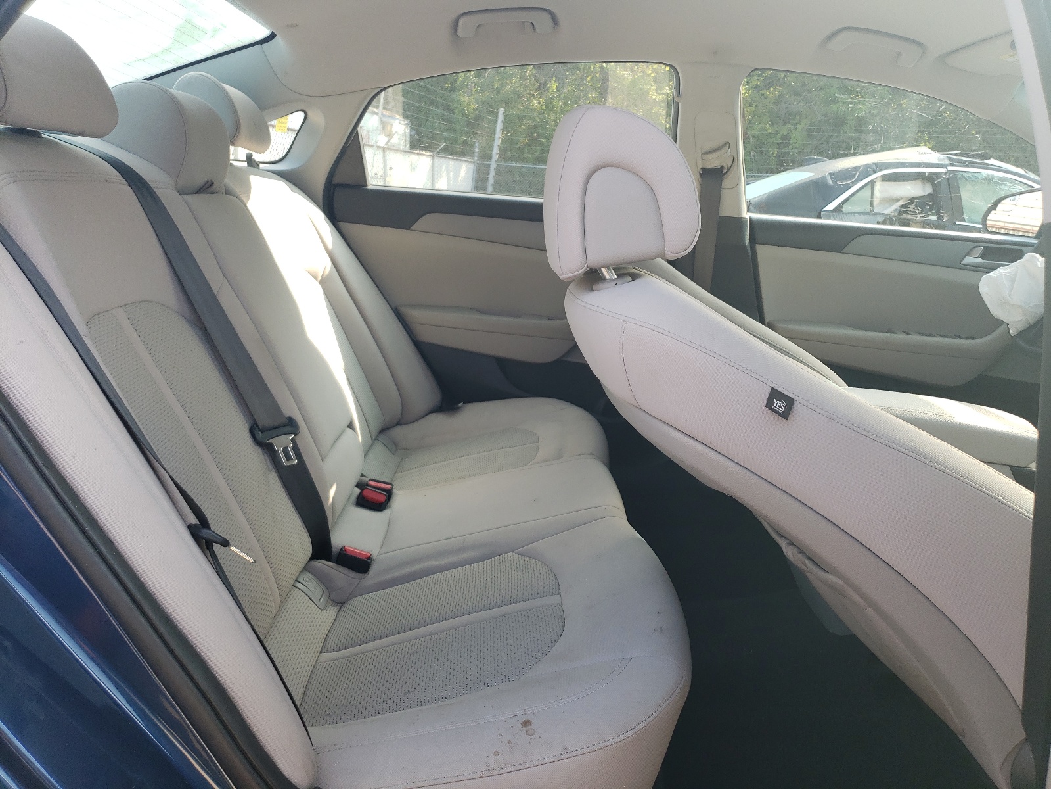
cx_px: 526
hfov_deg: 67.3
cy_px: 394
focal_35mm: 26
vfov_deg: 53.1
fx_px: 789
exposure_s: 1/303
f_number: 1.5
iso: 50
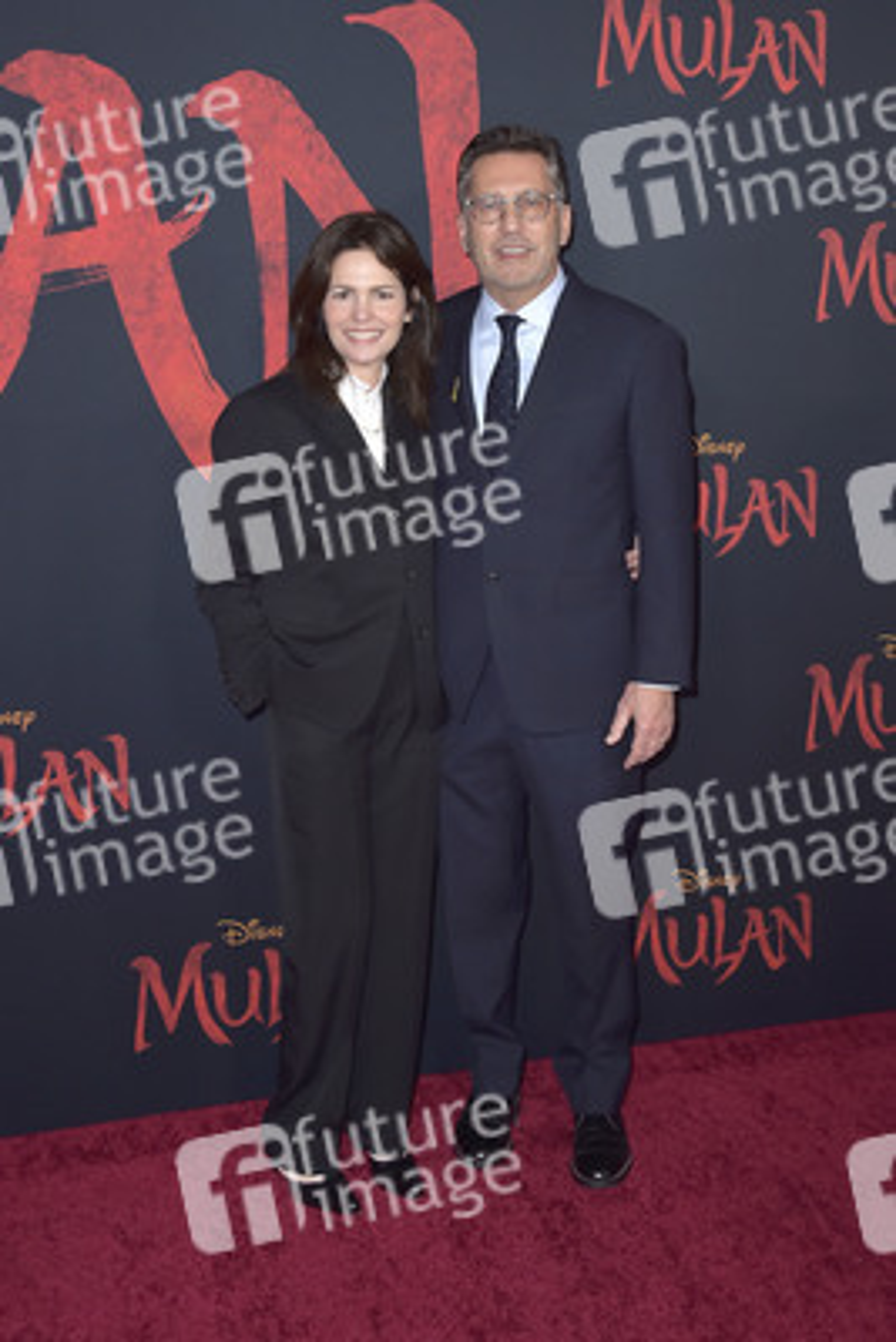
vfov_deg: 46.4
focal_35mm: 42
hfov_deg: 31.9
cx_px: 448
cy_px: 671
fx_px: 1567
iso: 400
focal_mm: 42
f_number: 7.1
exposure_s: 1/250
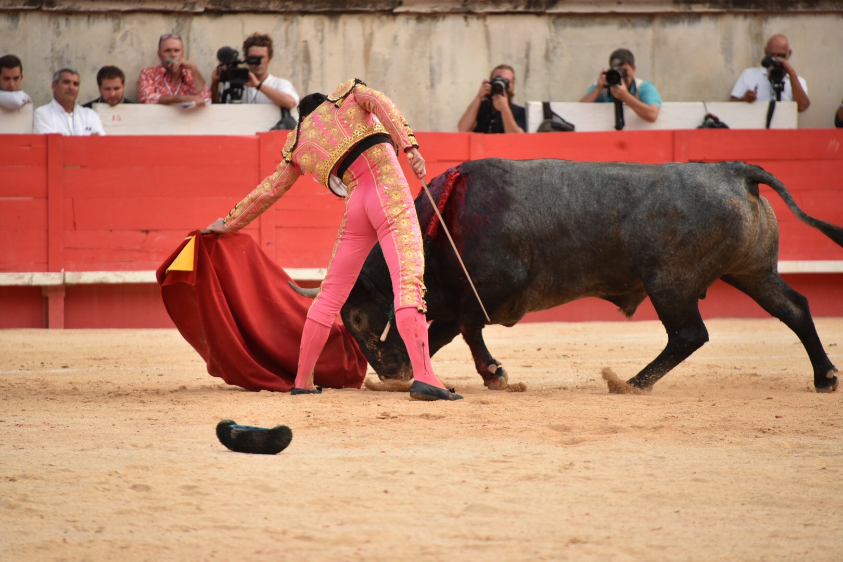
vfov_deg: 4.6
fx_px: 7024
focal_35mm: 300
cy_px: 281
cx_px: 422
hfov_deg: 6.9
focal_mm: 300
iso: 2200
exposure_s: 1/640
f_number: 5.6
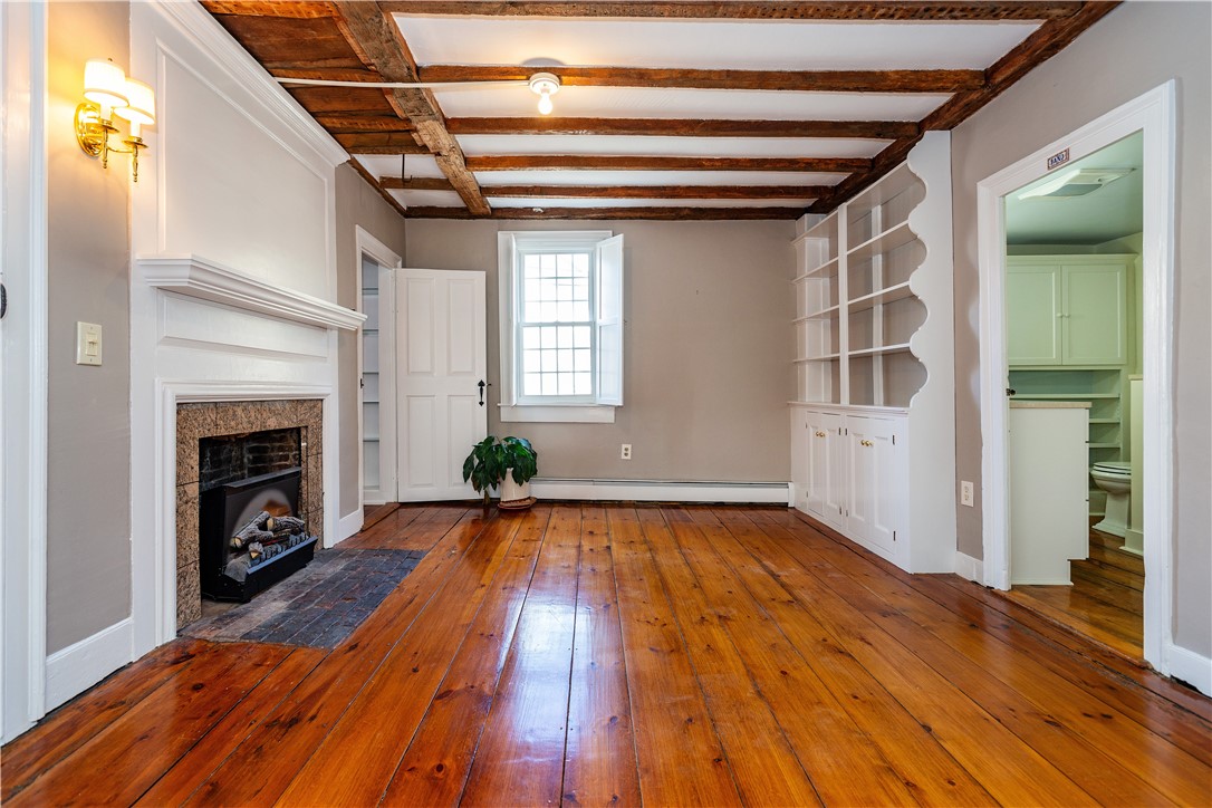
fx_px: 539
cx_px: 606
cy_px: 404
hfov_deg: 96.7
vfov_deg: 73.7
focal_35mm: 16
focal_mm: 16
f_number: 6.3
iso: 320
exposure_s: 1/8
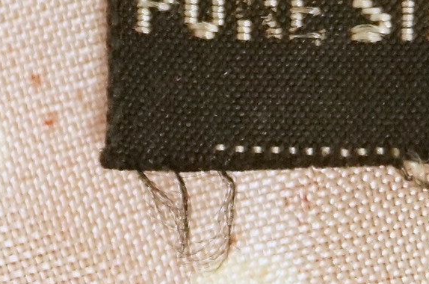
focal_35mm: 352
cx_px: 312
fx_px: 4187
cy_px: -291
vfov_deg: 3.8
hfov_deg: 5.9
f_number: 5.6
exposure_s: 1/80
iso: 3200
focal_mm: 55
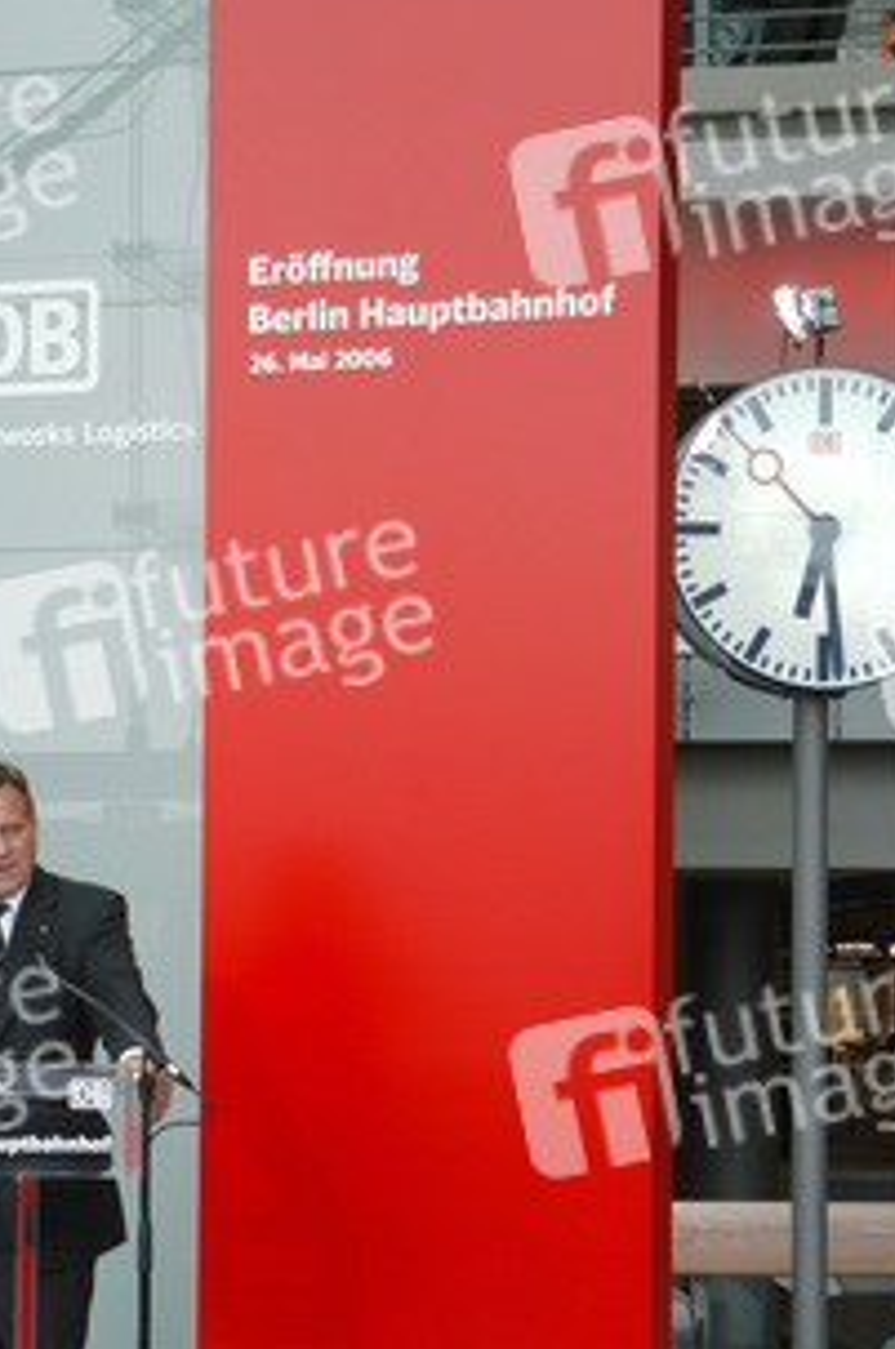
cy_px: 850
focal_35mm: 111
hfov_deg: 12.3
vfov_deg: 18.4
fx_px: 4153
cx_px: 334
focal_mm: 56
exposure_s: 1/160
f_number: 5
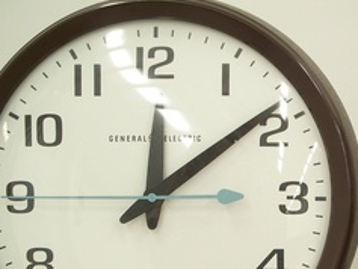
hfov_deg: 25.2
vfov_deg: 19.3
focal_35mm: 75
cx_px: 317
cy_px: 245
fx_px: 776
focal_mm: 7.8
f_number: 2.8
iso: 100
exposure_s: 1/30
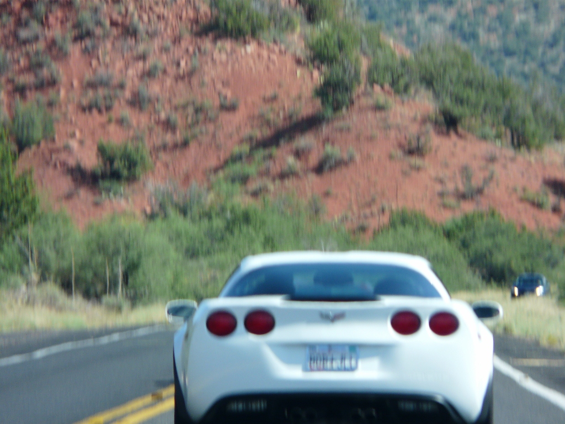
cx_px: 282
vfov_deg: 3.0
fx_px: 8226
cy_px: 212
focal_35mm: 504
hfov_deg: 3.9
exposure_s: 1/250
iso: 100
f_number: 5
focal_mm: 82.8
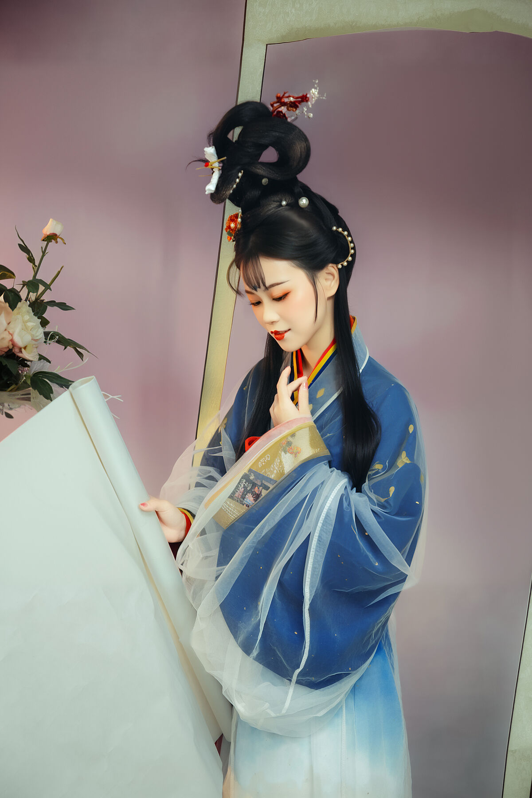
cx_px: 266
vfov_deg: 29.2
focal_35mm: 69
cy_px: 399
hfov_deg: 19.7
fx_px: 1529
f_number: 4
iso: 320
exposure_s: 1/80
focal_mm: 70
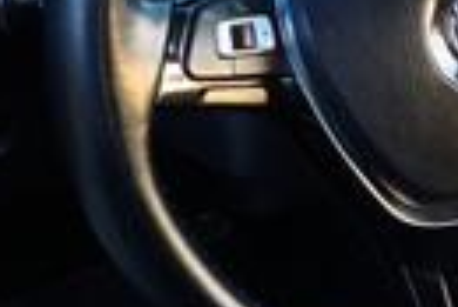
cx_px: 447
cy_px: 35
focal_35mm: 93
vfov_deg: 14.6
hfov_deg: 21.2
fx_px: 1184
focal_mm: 16
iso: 250
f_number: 6.3
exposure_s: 1/10
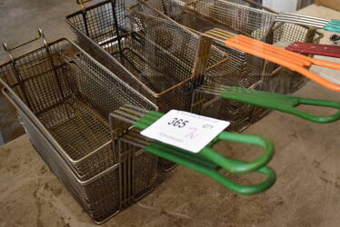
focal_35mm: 44
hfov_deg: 44.2
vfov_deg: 29.9
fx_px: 416
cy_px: 49
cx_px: 205
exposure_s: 1/125
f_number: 3.5
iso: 1100
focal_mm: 18
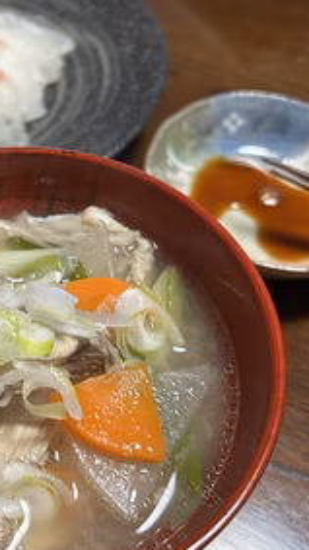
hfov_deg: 28.5
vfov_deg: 50.4
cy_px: 247
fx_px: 583
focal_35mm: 40
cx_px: 29
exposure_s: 1/57
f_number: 1.5
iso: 250
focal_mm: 5.7
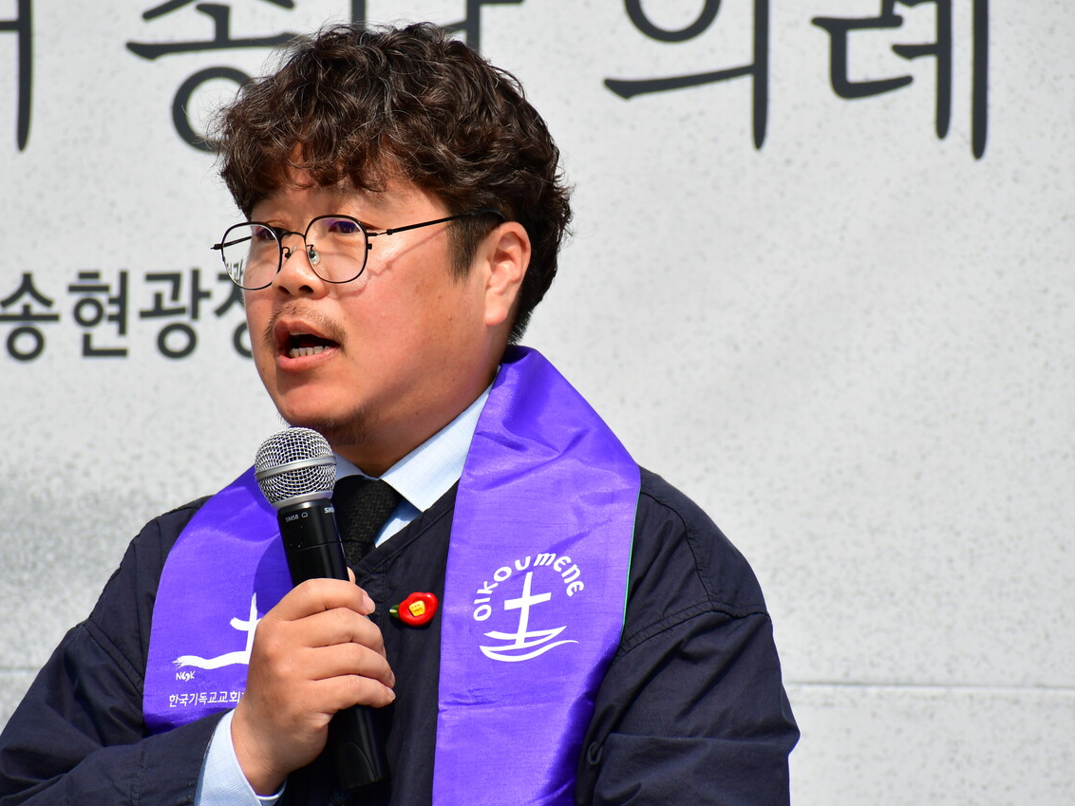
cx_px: 475
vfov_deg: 3.0
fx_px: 15186
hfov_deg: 4.1
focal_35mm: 489
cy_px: 402
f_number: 13
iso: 500
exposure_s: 1/1250
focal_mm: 300
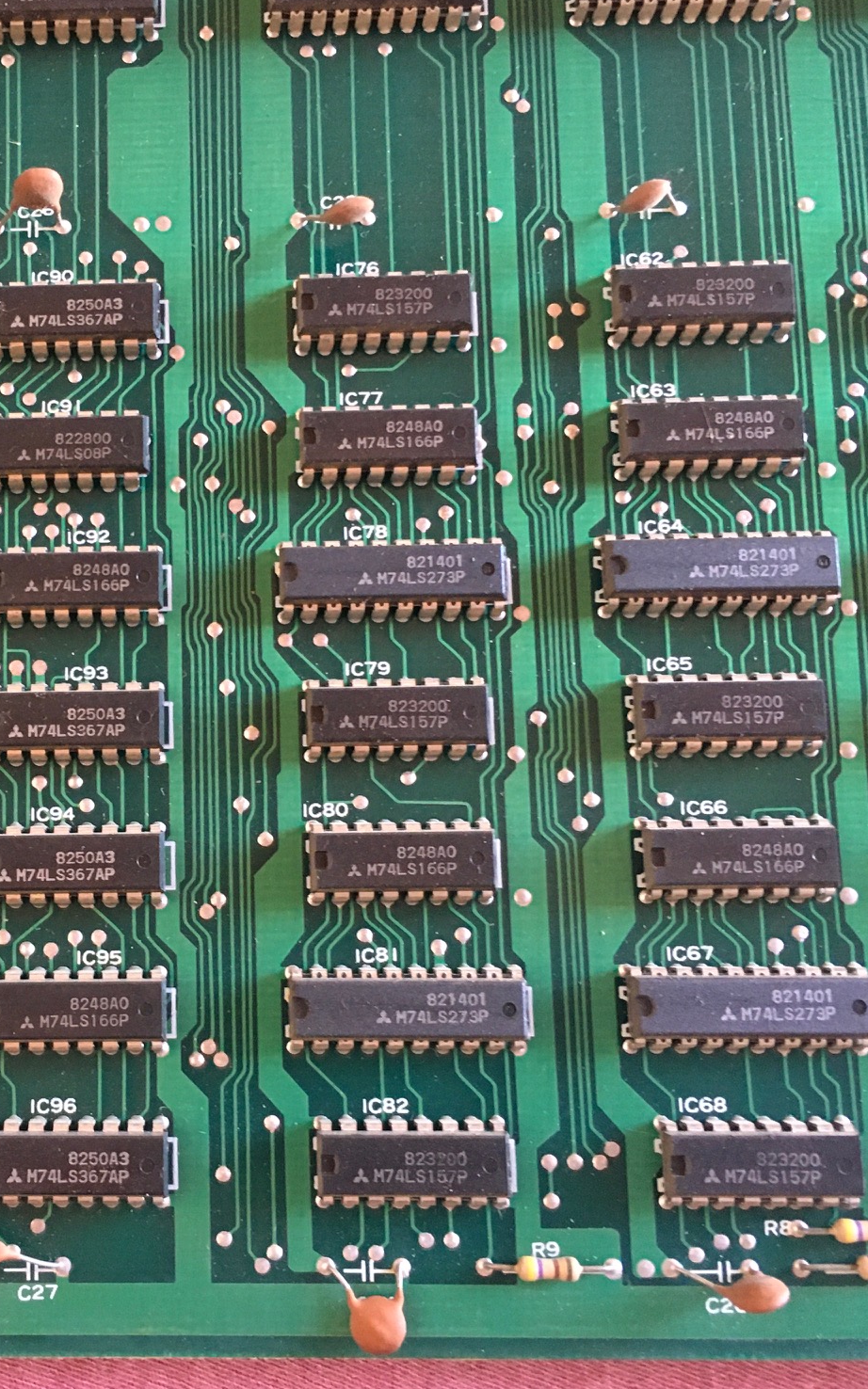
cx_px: 116
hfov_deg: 29.5
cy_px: 702
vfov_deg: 47.2
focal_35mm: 42
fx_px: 1590
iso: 200
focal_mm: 4.15
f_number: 2.2
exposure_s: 1/20
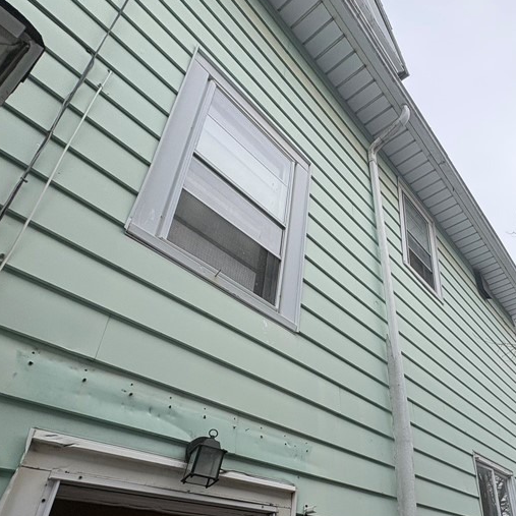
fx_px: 422
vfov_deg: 60.7
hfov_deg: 58.1
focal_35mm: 25
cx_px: 414
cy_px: 363
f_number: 2.2
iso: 40
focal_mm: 2.22
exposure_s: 1/1323
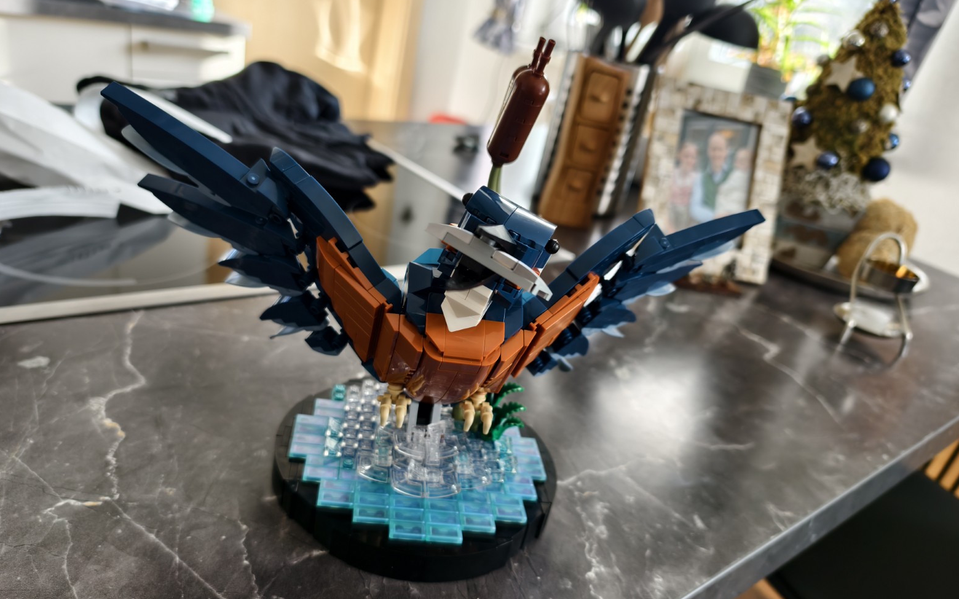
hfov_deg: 72.5
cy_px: 330
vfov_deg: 49.2
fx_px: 653
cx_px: 469
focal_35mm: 25
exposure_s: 1/100
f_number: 1.57
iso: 144
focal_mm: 6.54
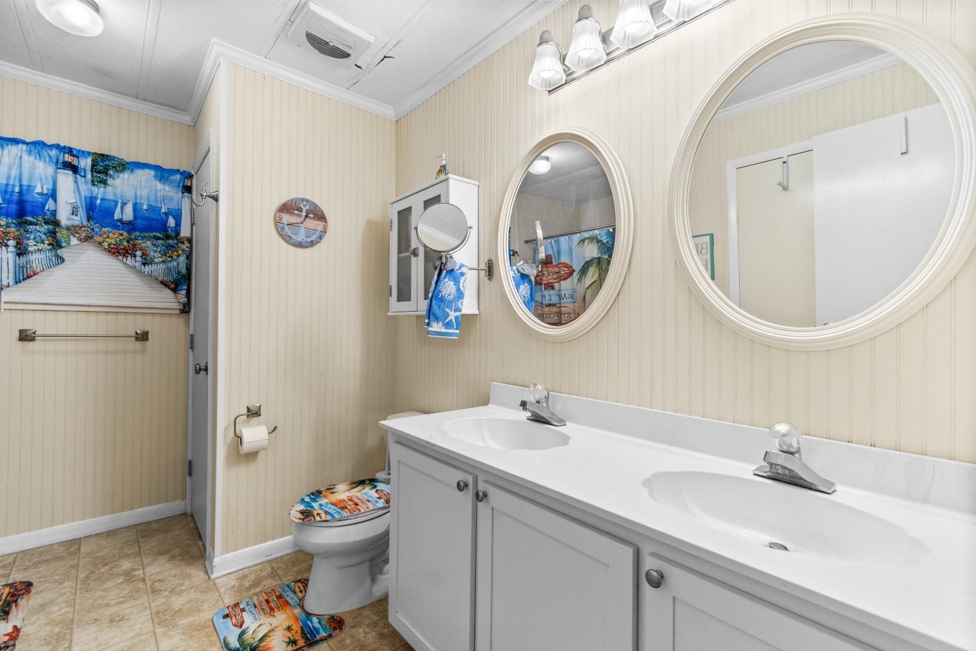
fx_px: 407
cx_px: 488
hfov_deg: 100.4
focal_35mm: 15
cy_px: 326
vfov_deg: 77.3
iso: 100
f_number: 4.5
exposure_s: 1/10
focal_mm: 10
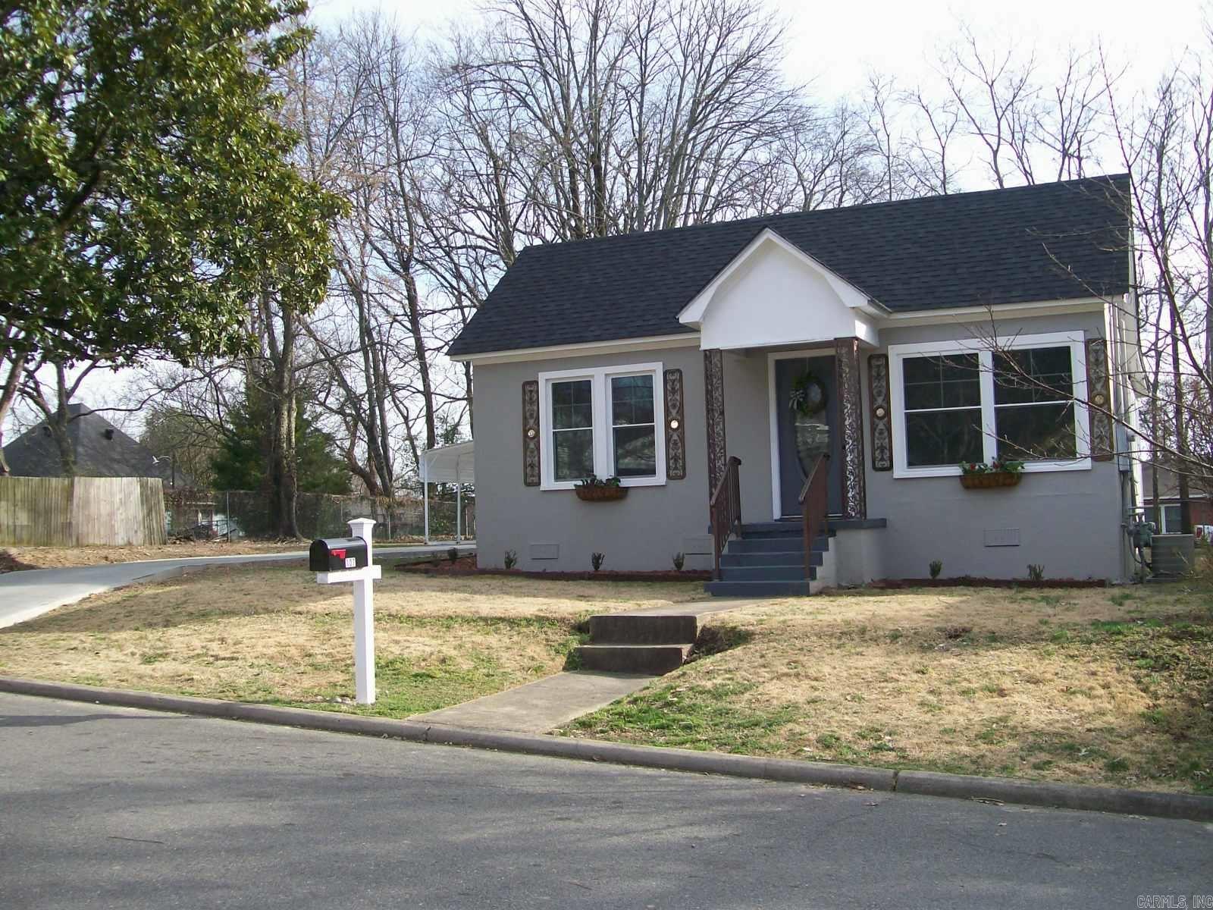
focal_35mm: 36
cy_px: 455
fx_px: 1261
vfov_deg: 39.7
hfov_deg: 51.4
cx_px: 606
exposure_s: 1/584
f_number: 2.7
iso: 80
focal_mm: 6
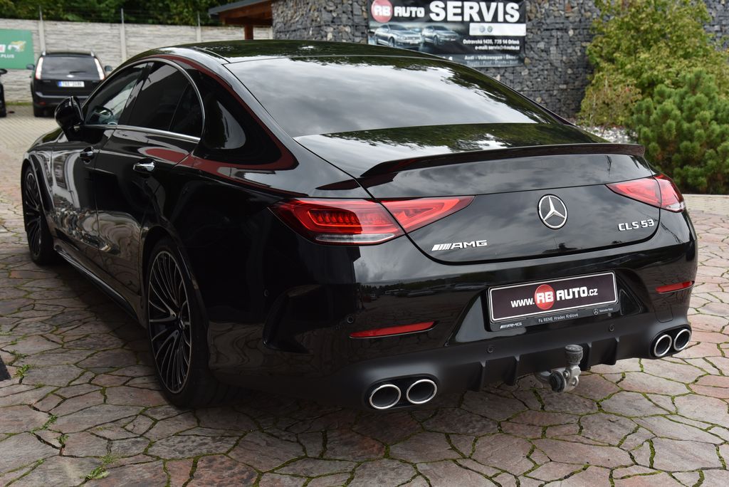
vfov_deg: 29.3
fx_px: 932
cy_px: 244
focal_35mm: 46
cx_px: 364
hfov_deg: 42.7
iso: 500
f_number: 6.3
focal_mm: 46
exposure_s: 1/160
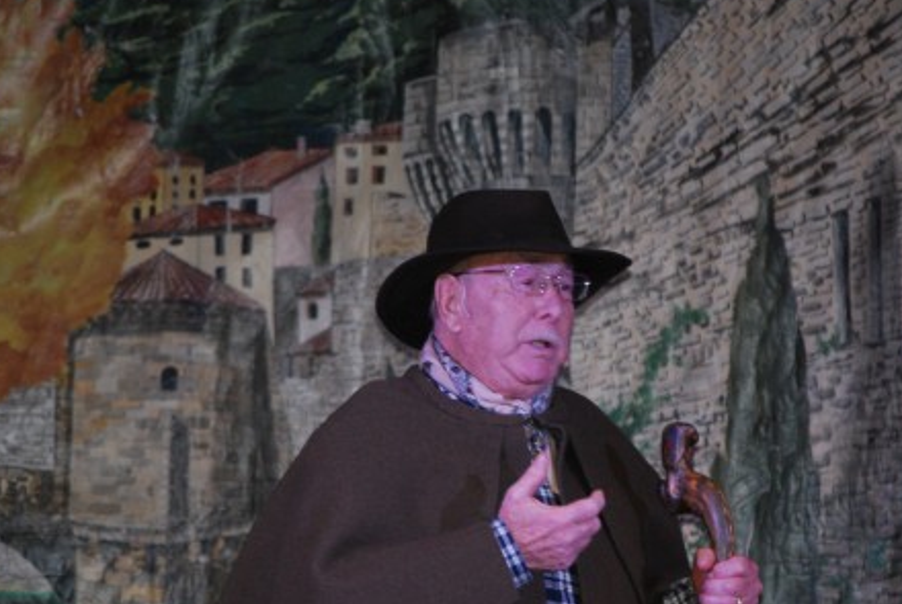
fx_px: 8759
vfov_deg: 4.0
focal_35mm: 349
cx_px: 435
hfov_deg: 5.9
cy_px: 408
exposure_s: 1/60
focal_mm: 160
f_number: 5.3
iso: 800
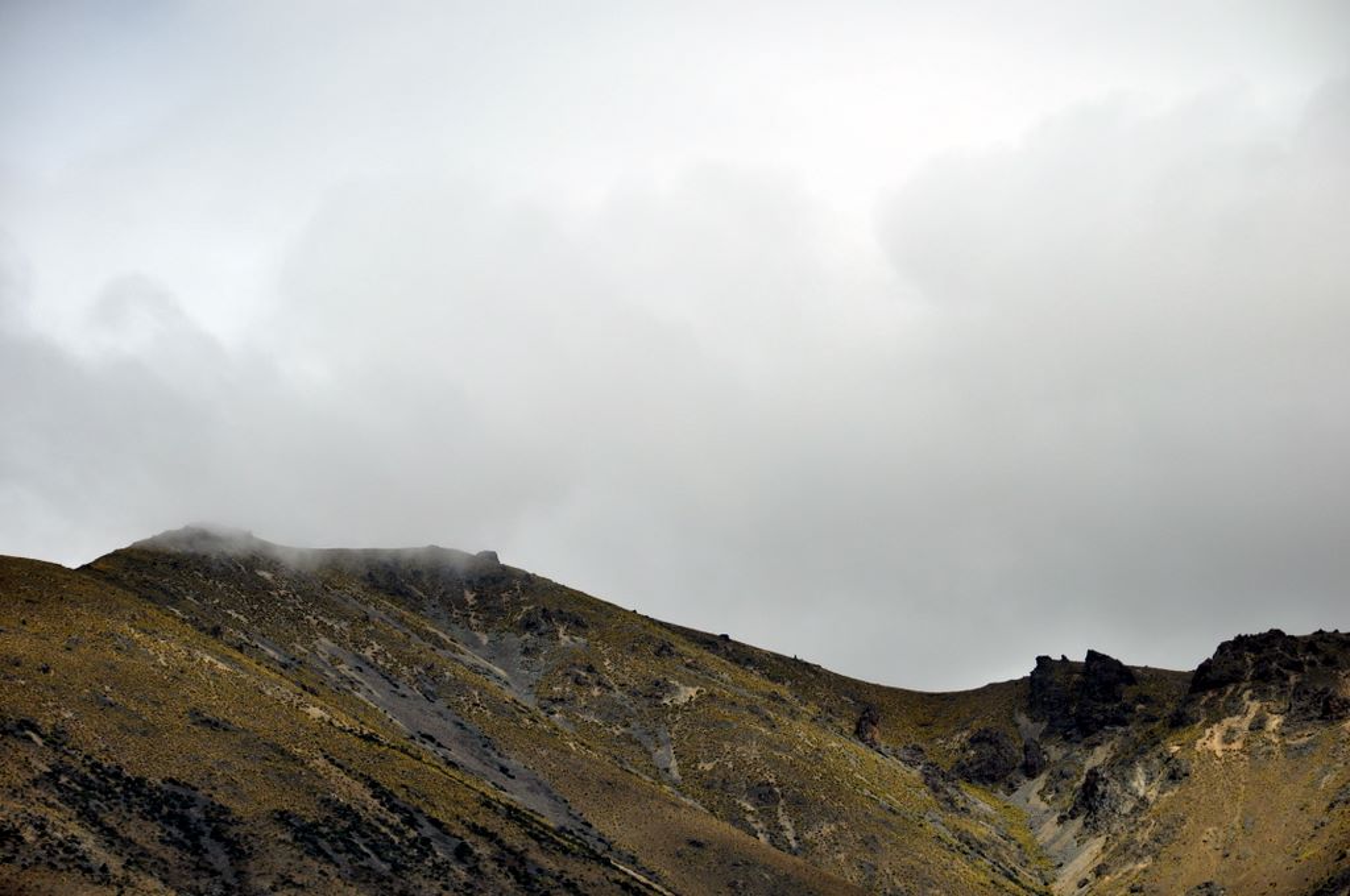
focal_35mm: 158
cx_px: 675
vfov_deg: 8.7
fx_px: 5899
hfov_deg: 13.1
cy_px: 448
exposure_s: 1/160
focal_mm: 105
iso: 200
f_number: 9
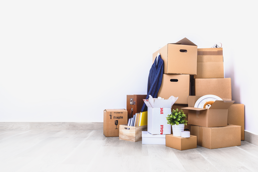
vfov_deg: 37.9
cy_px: 86
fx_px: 251
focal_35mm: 35
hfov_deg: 54.4
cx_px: 129
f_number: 10
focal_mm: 35
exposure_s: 1/160
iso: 100
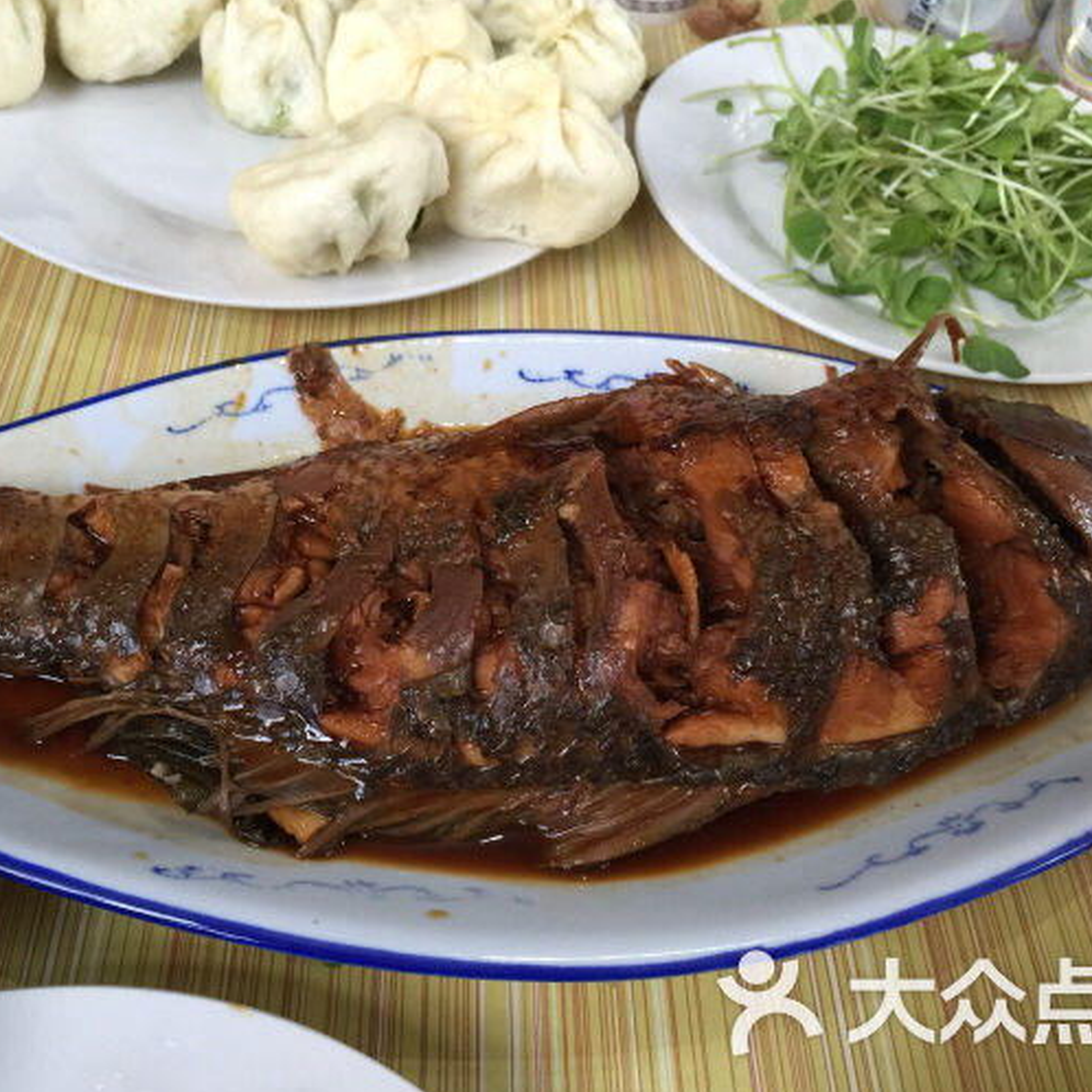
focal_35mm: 36
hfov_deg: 46.0
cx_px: 500
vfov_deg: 46.0
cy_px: 541
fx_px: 1285
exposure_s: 1/15
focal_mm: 4.15
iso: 50
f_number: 2.2
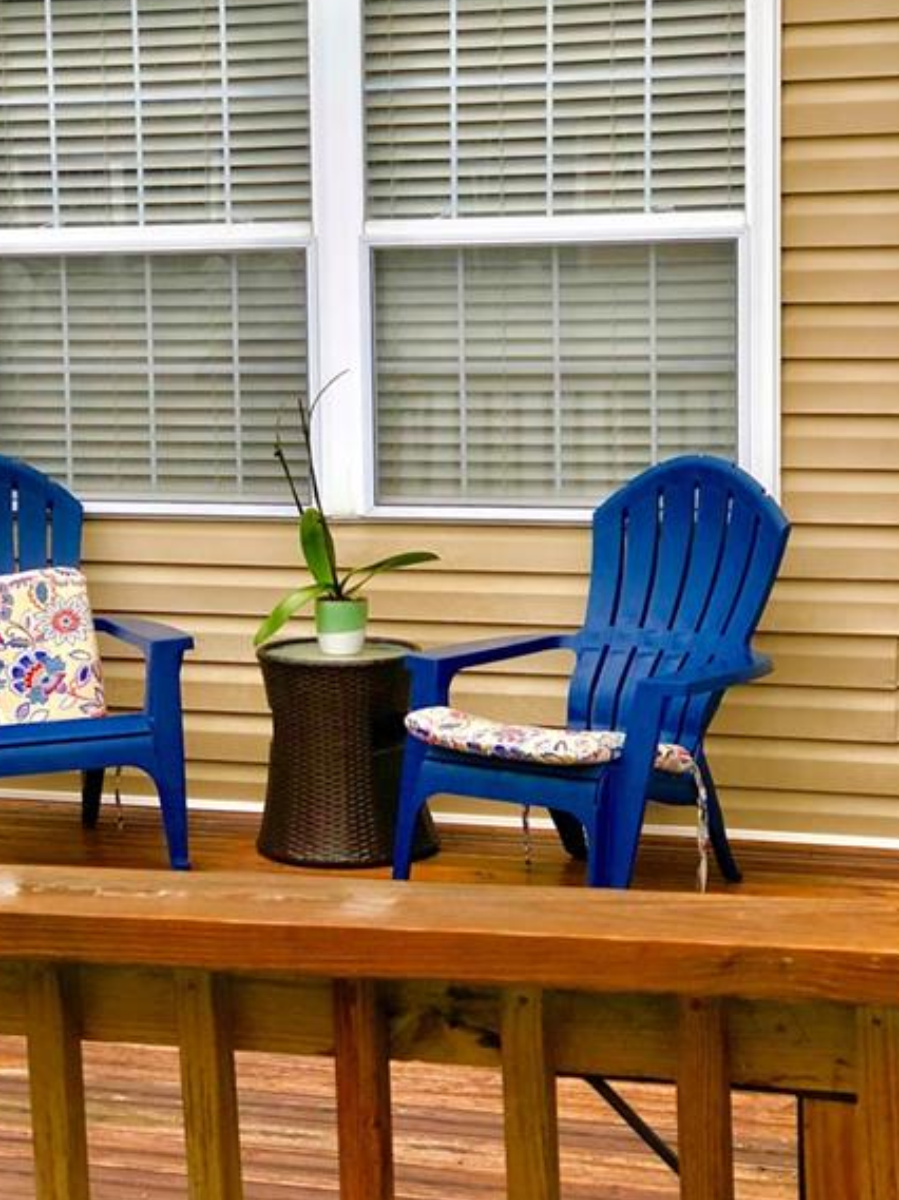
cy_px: 542
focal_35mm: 77
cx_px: 306
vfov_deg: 25.3
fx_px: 2669
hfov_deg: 19.1
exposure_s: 1/30
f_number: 2.8
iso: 32
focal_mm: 6.6
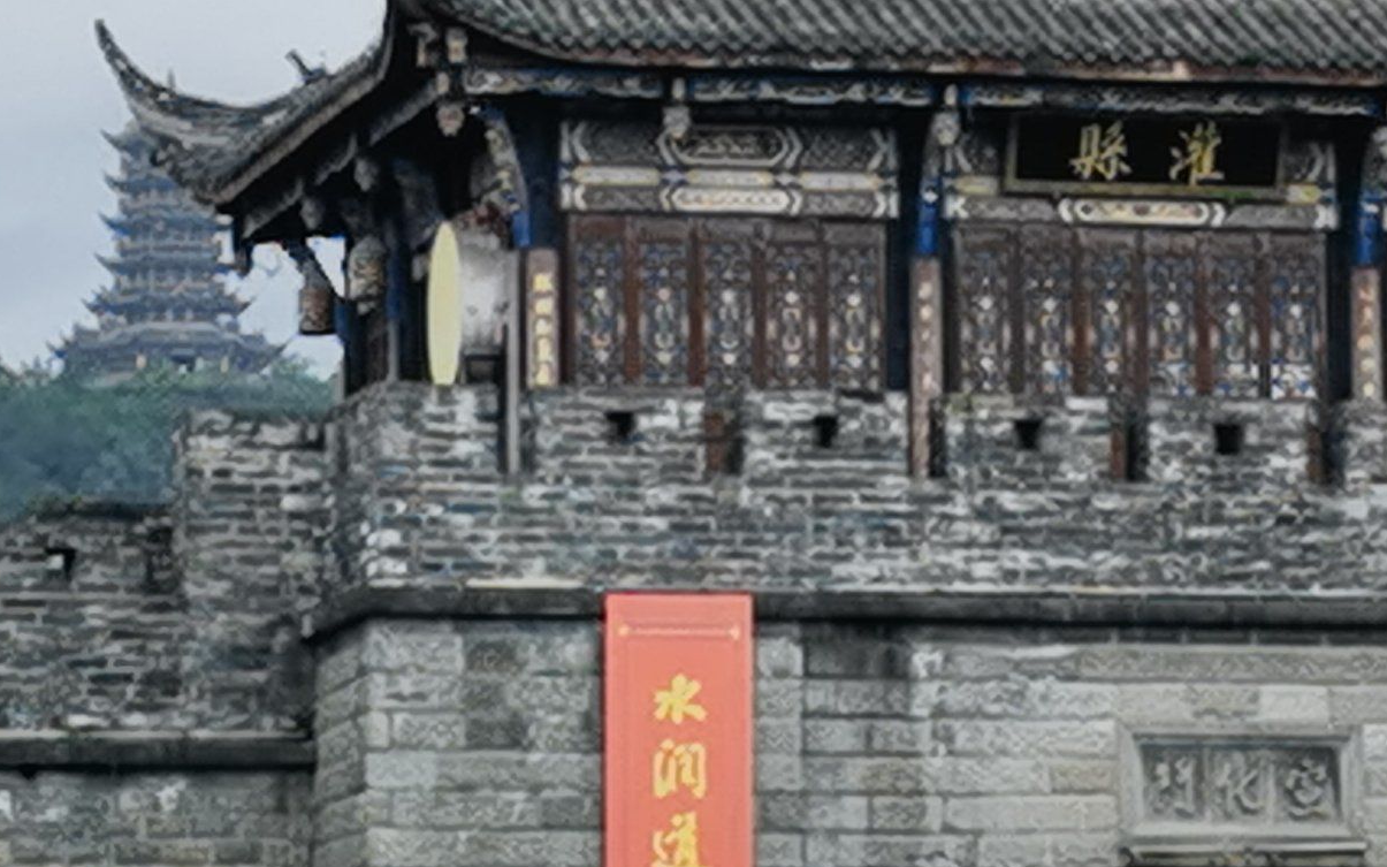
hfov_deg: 9.0
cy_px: 275
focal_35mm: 233
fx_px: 8807
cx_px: 921
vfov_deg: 5.6
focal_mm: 6.67
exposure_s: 1/2500
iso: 50
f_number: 1.9
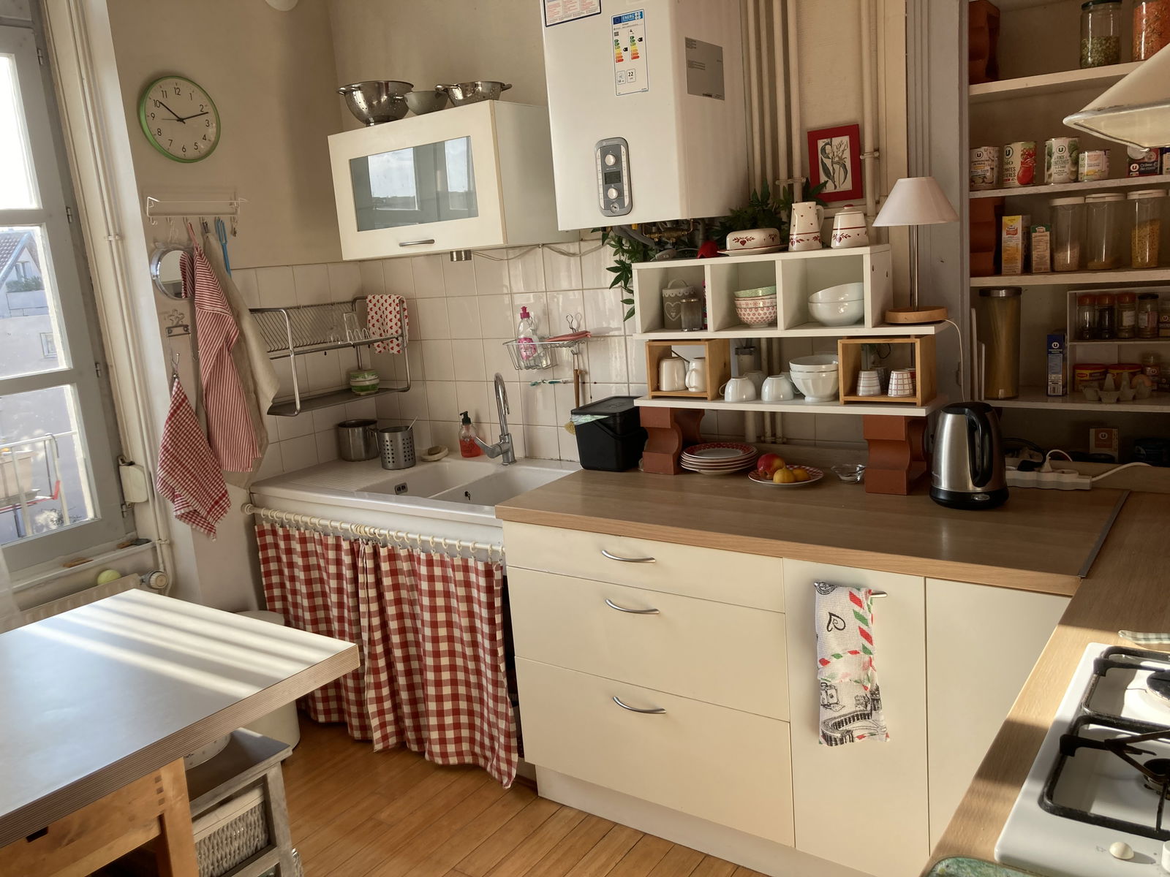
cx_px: 585
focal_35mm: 28
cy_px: 438
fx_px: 946
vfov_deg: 49.7
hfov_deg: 63.4
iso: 20
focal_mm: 3.99
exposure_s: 1/164
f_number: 1.8
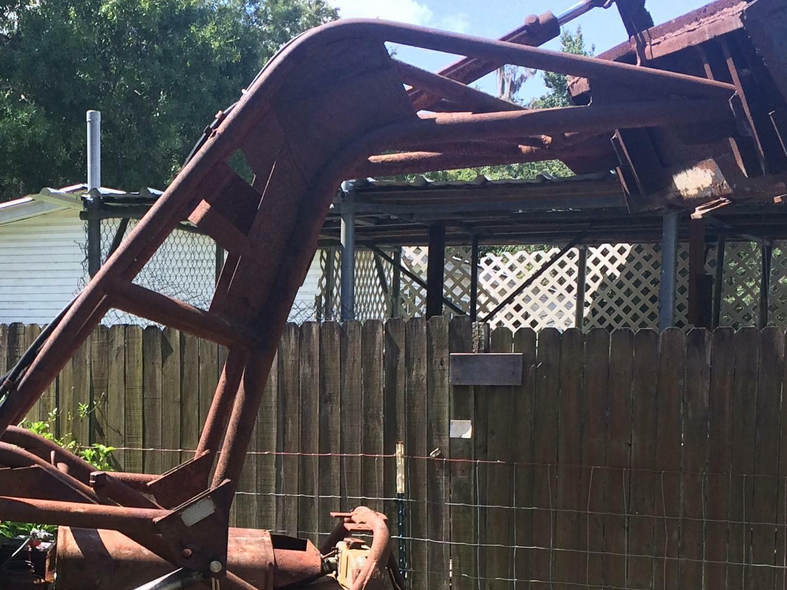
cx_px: 106
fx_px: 1569
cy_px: 521
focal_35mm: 69
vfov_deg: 20.9
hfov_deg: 27.3
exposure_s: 1/720
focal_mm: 4.15
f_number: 2.2
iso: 32
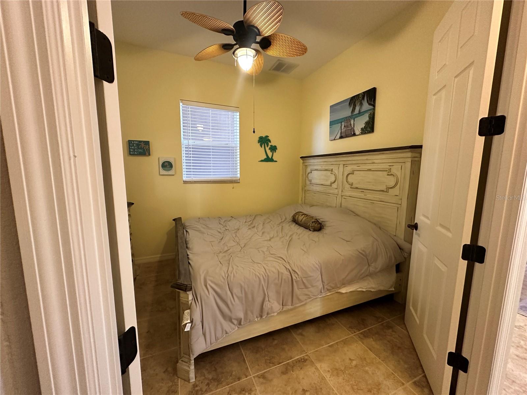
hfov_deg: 102.1
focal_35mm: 14
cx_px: 264
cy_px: 198
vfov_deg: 85.7
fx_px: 213
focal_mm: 2.22
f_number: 2.2
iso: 400
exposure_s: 1/60
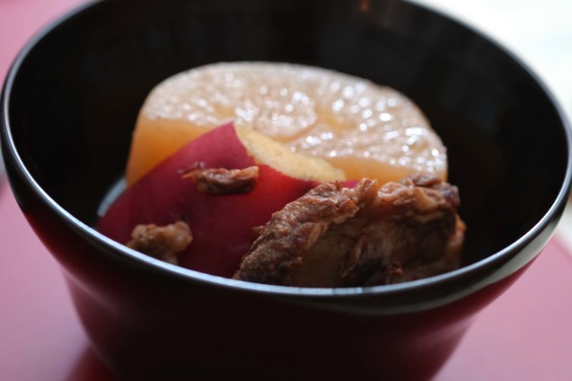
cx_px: 286
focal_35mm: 90
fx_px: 1429
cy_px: 190
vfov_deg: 15.2
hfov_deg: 22.6
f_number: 4
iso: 1600
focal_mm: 60
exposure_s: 1/15
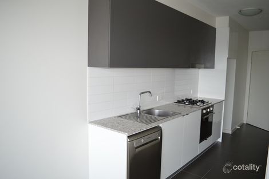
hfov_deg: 67.4
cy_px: 90
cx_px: 134
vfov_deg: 47.9
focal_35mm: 27
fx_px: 202
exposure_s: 1/125
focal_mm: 18
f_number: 4
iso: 160
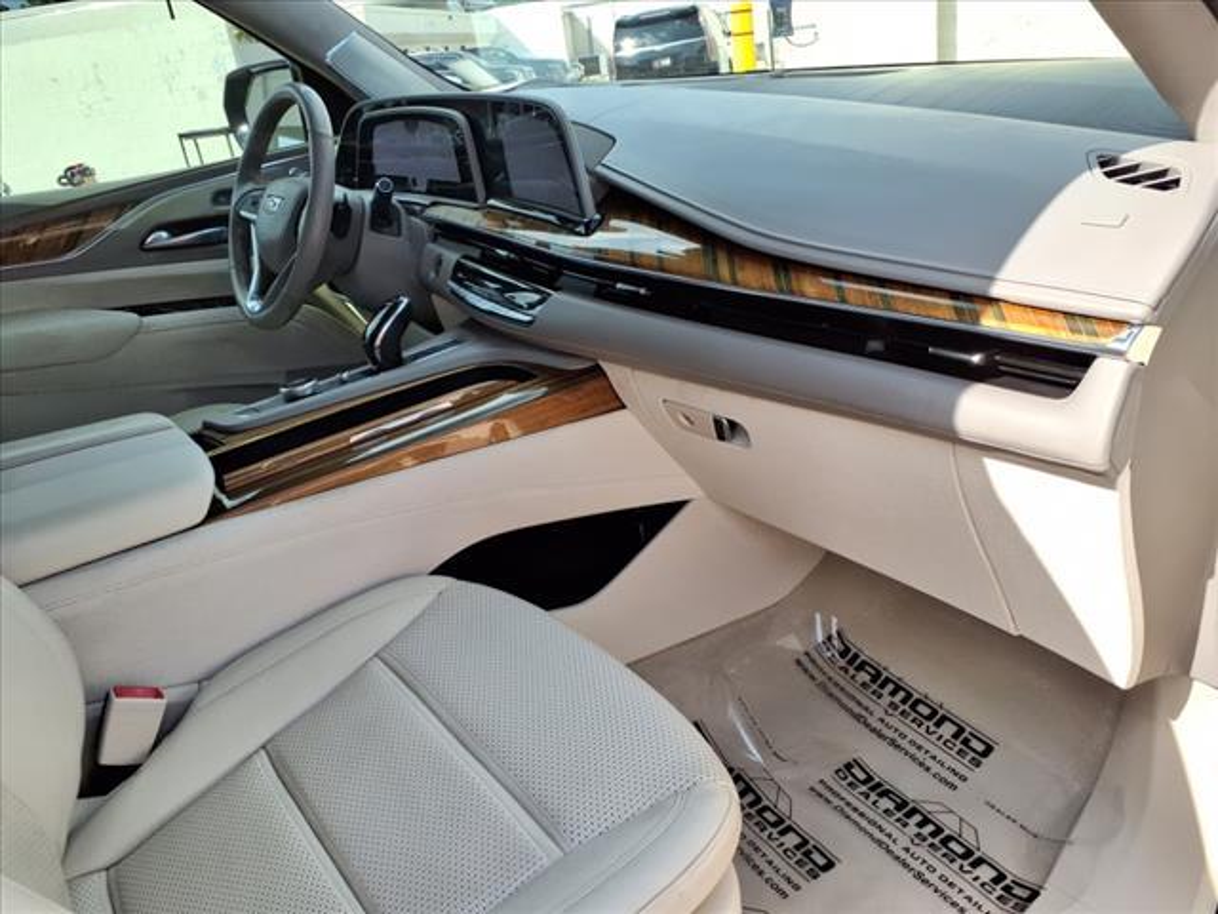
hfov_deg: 65.3
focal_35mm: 27
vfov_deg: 51.4
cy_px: 457
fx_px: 950
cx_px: 609
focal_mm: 3.58
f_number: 1.9
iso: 40
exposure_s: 1/714
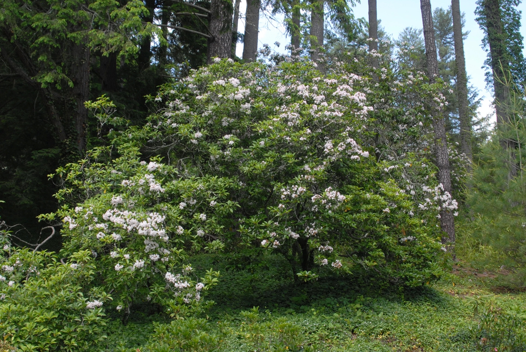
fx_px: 614
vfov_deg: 32.0
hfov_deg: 46.4
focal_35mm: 42
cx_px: 263
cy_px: 176
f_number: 7.1
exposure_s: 1/180
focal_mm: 28
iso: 400
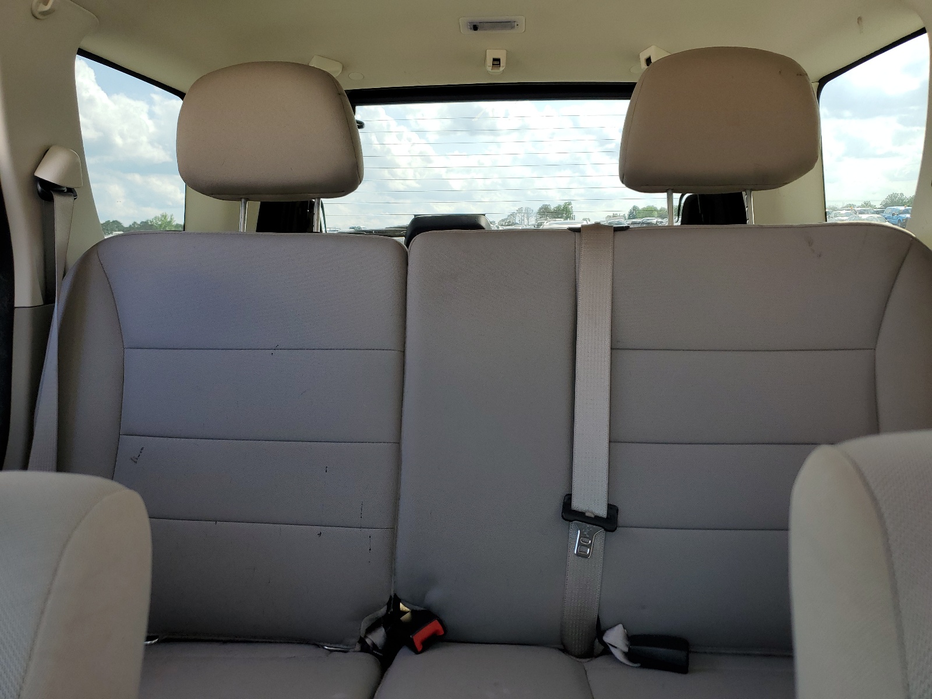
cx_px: 466
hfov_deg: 67.3
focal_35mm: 26
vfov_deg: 53.1
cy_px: 350
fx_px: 700
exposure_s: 1/400
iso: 50
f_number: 1.5
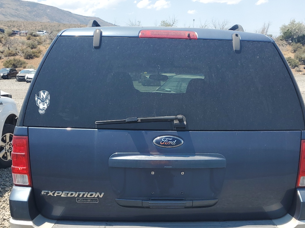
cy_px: 155
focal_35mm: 39
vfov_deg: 36.4
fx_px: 344
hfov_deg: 47.8
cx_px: 171
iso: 50
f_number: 1.5
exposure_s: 1/2000
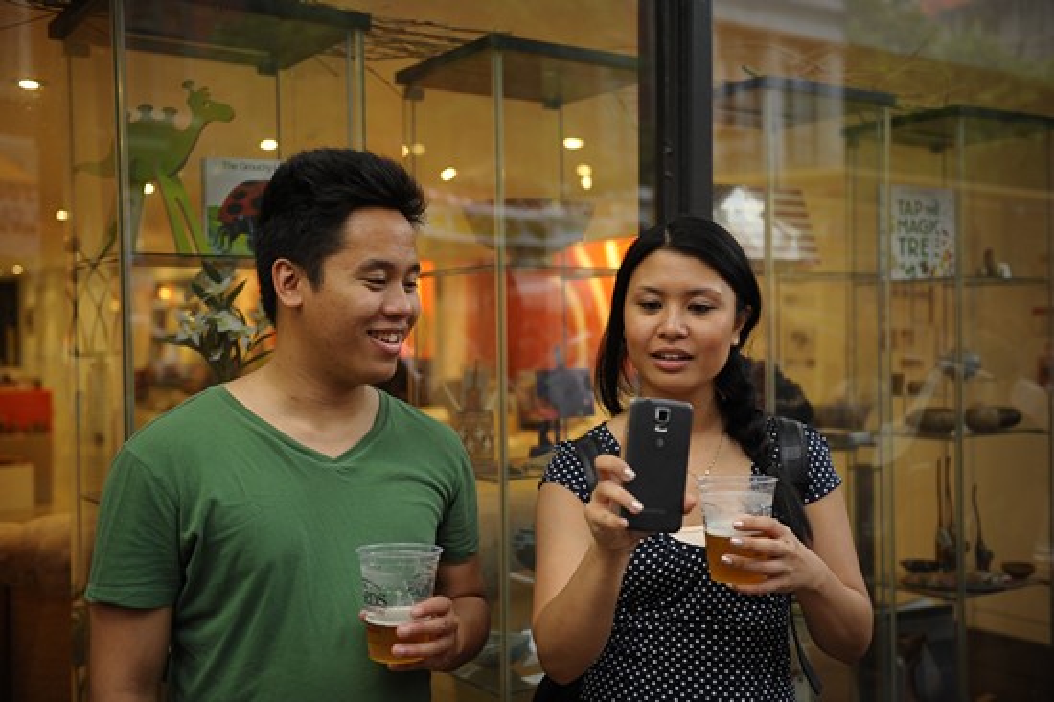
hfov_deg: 50.7
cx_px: 527
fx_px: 1112
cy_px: 351
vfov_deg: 35.0
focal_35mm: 38
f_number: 2.8
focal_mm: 38
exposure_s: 1/125
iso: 1000
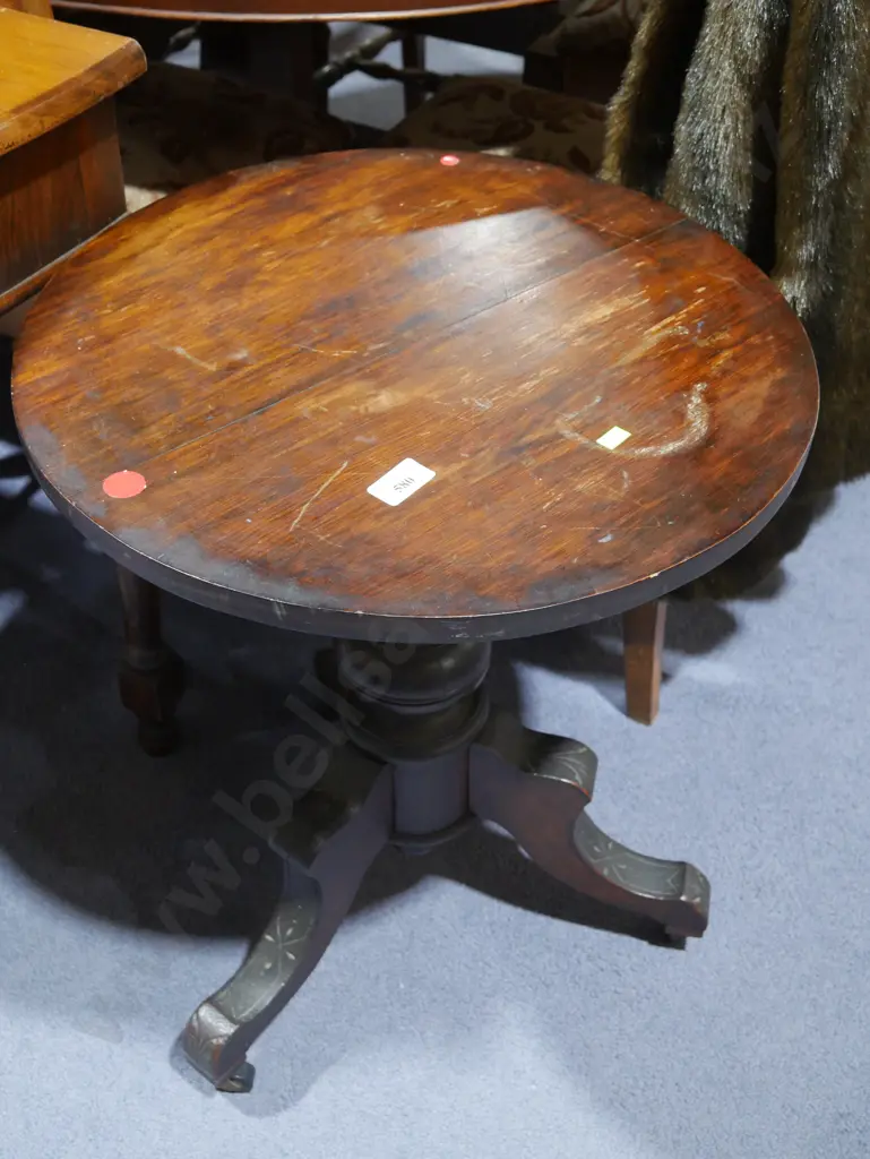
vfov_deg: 42.9
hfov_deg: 32.9
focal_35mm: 44
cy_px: 580
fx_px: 1473
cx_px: 435
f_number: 4.7
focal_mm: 22
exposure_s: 1/60
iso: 1600
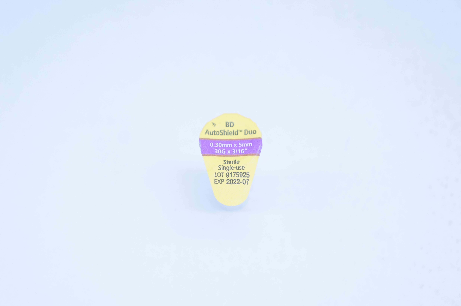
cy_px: 153
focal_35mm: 66
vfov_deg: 20.6
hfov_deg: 30.5
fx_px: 844
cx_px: 230
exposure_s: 1/200
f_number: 5
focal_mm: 44
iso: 800
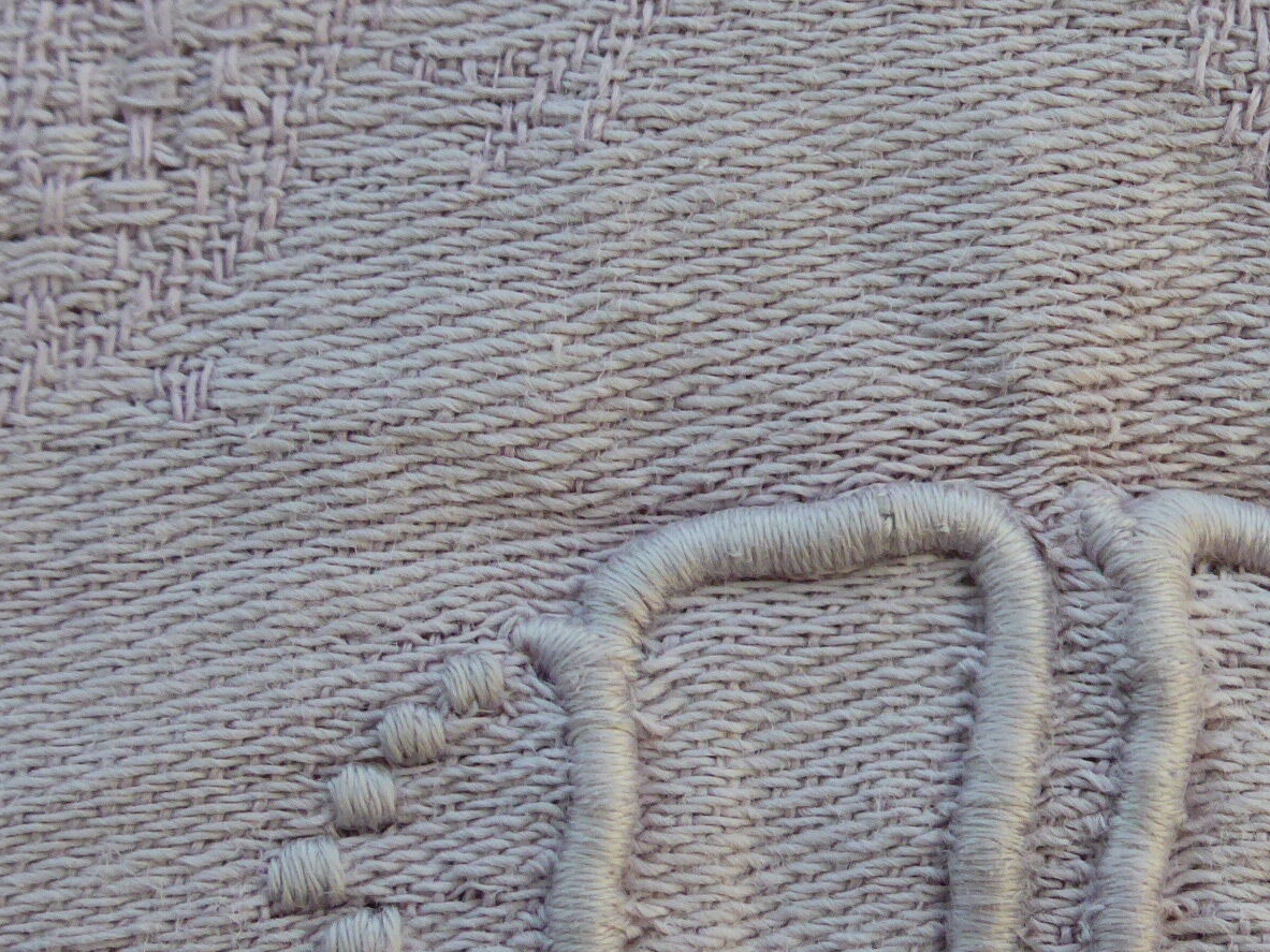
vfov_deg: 11.2
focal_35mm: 132
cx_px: 1061
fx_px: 4842
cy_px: 748
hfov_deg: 14.8
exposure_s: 1/250
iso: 160
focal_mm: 10.3
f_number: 4.7
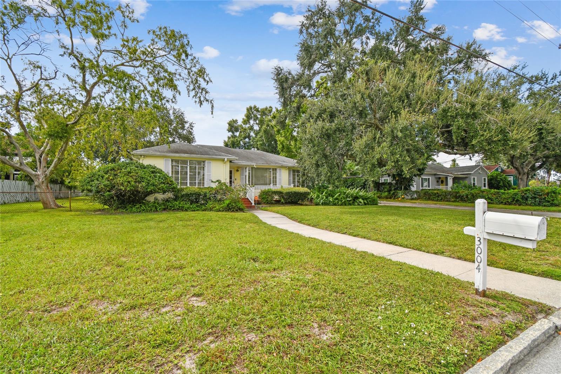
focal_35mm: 15
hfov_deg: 100.4
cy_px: 187
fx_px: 234
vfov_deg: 77.3
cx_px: 280
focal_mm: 10
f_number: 7.1
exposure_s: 1/125
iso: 100
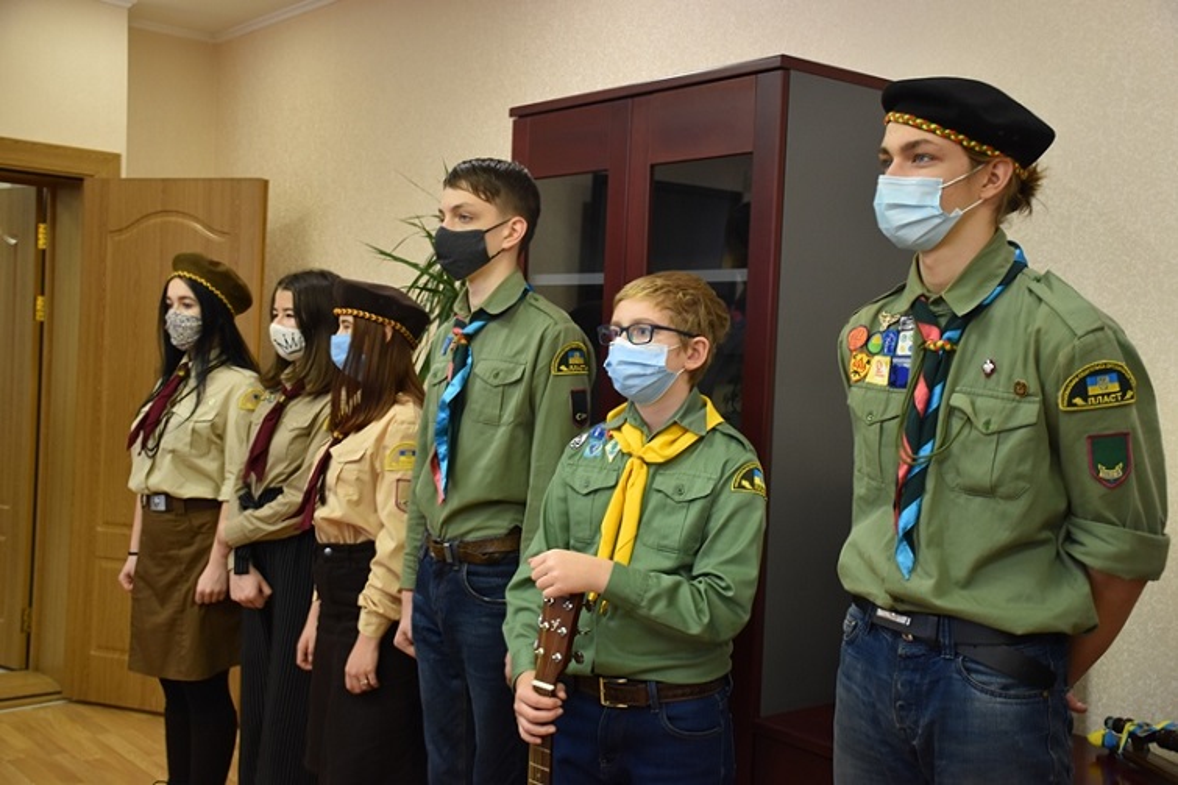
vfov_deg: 33.0
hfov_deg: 47.9
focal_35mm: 40
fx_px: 1325
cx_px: 589
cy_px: 392
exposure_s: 1/60
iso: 800
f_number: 4
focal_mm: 27
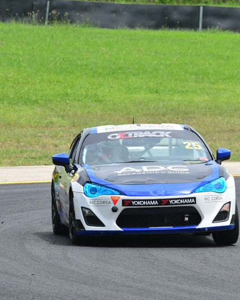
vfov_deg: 3.7
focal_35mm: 530
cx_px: 189
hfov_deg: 2.9
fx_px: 4704
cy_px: 150
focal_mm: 250
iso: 640
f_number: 11
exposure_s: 1/640
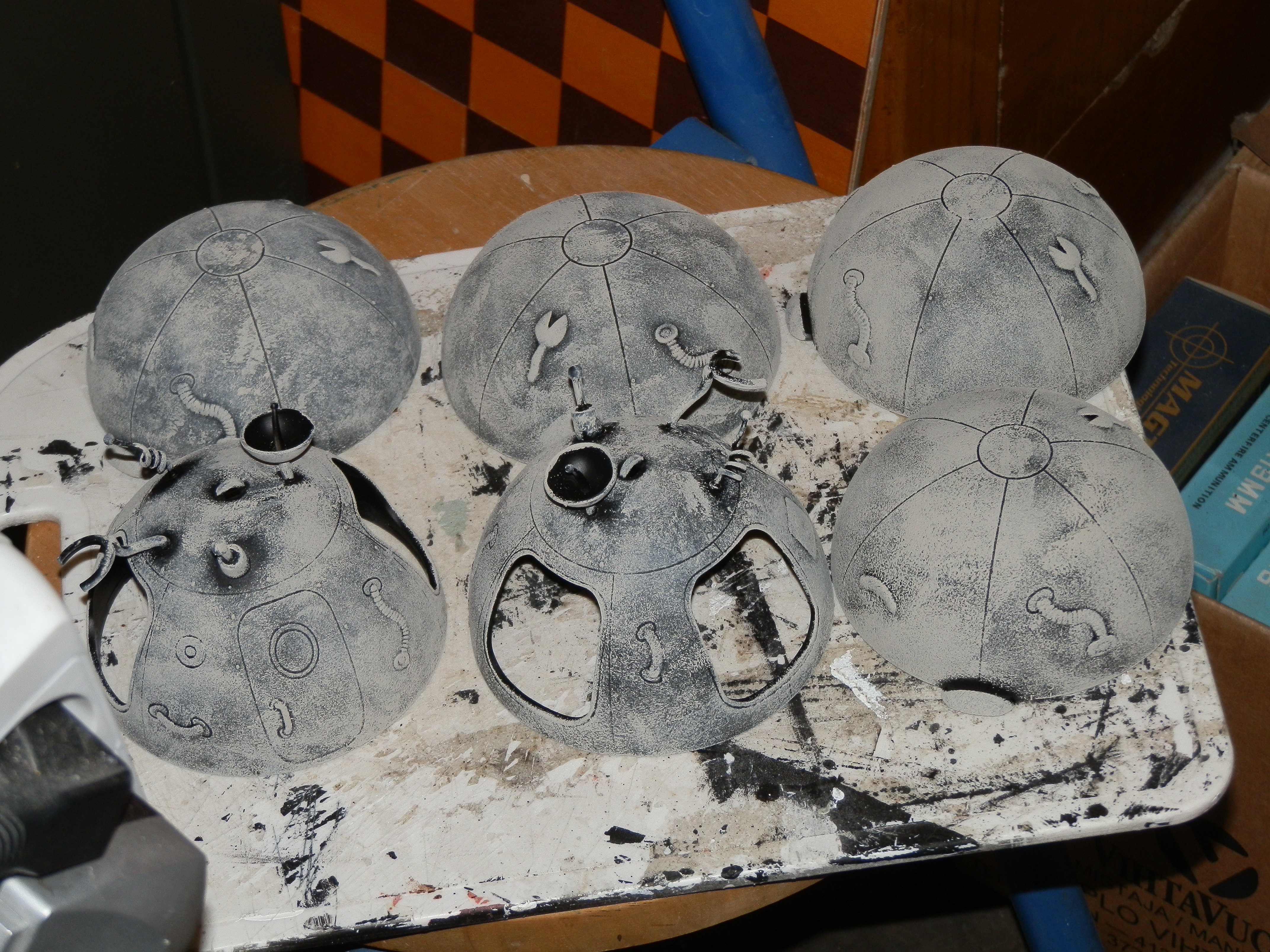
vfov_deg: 15.1
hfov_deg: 20.0
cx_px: 635
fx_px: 3595
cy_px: 476
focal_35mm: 98
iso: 100
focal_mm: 17.64
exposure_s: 1/125
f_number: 4
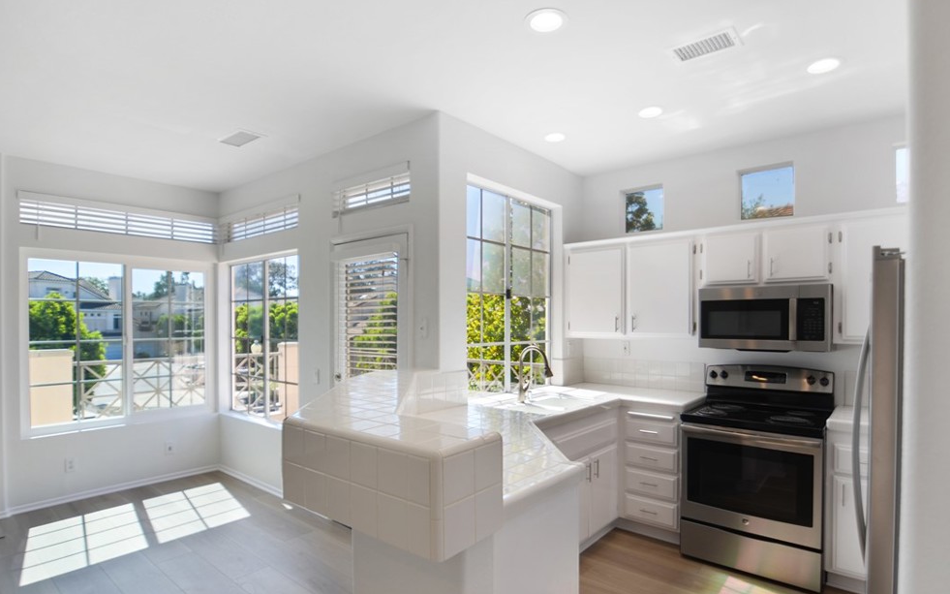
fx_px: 454
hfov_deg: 92.6
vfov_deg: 66.3
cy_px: 321
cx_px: 477
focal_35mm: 18
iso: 100
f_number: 2.8
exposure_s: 1/400
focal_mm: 11
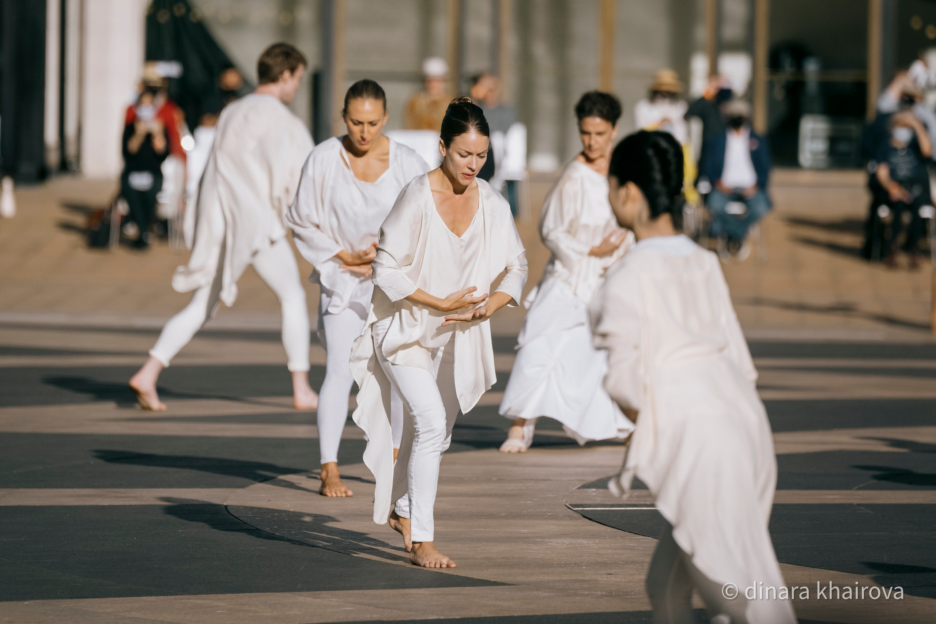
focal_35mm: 200
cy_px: 312
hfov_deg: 10.3
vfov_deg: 6.9
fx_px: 5200
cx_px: 468
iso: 160
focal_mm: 200
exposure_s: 1/8000
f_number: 2.8
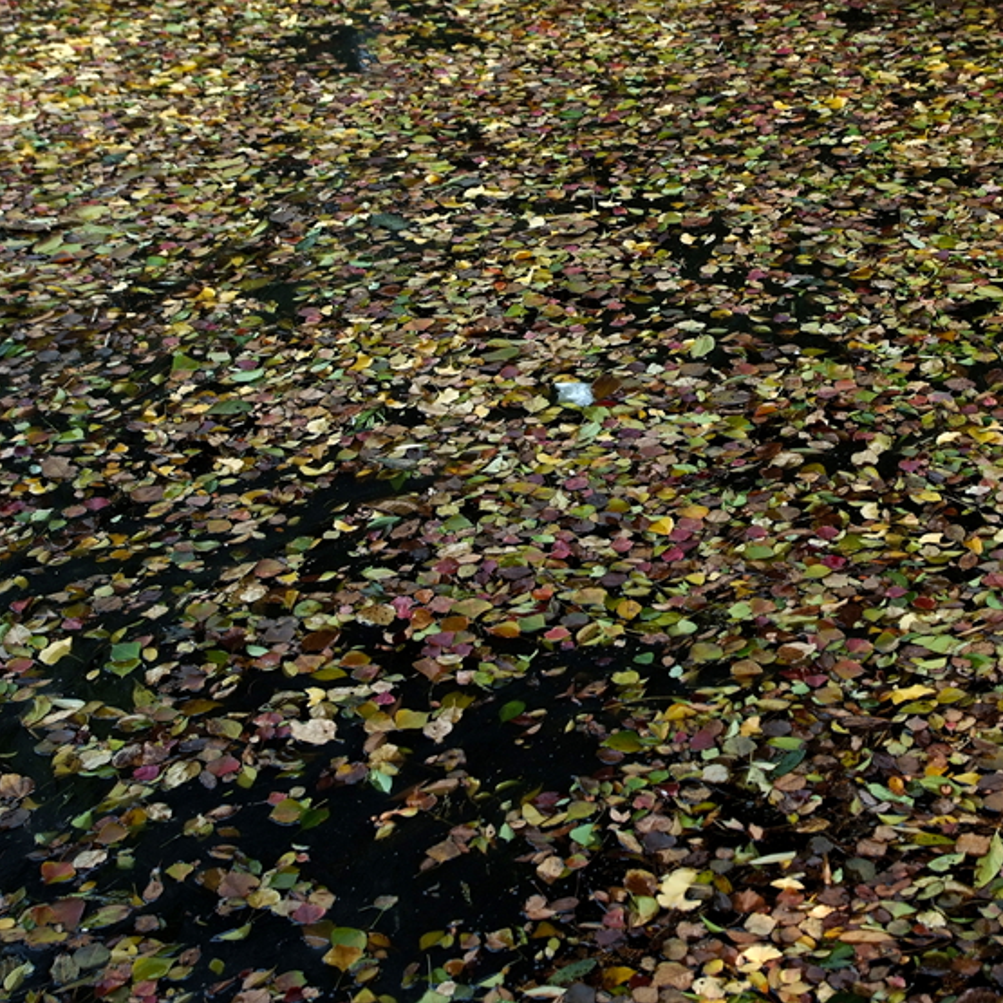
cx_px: 752
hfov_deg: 25.8
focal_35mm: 66
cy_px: 473
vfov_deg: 26.1
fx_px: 2164
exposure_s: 1/160
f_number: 6.3
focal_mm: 32
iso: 200
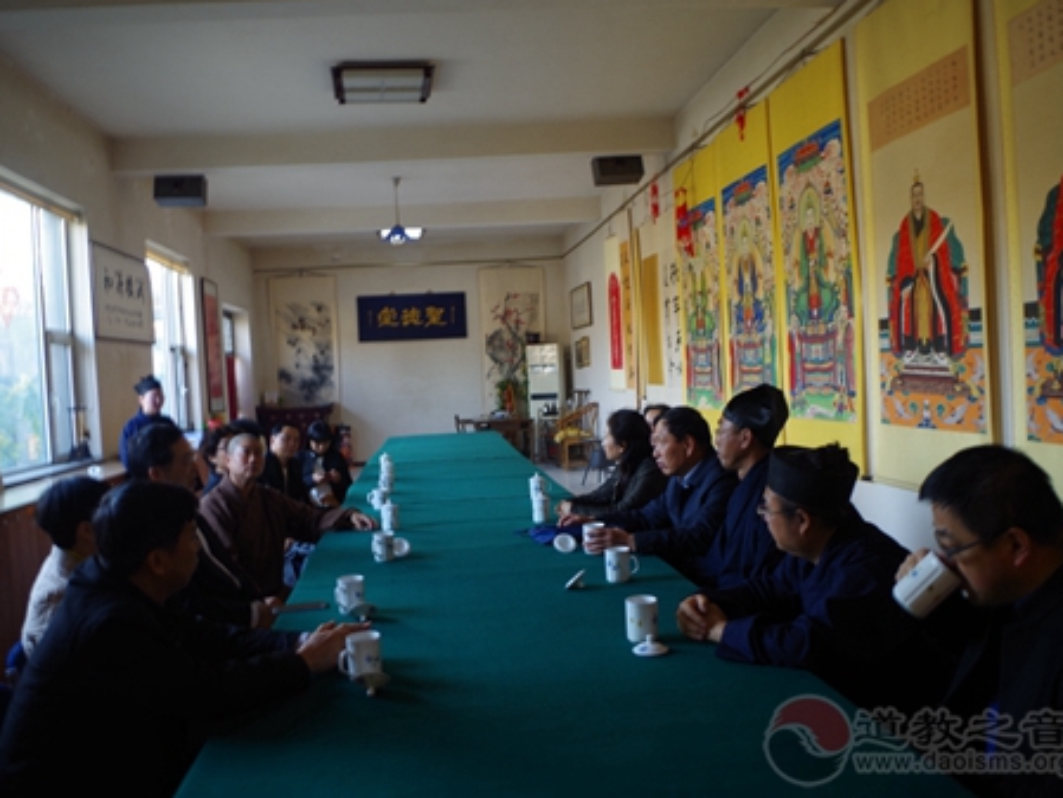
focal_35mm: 30
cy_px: 395
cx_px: 511
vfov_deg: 46.8
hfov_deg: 59.9
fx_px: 921
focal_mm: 18
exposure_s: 1/6
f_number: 3.5
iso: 100
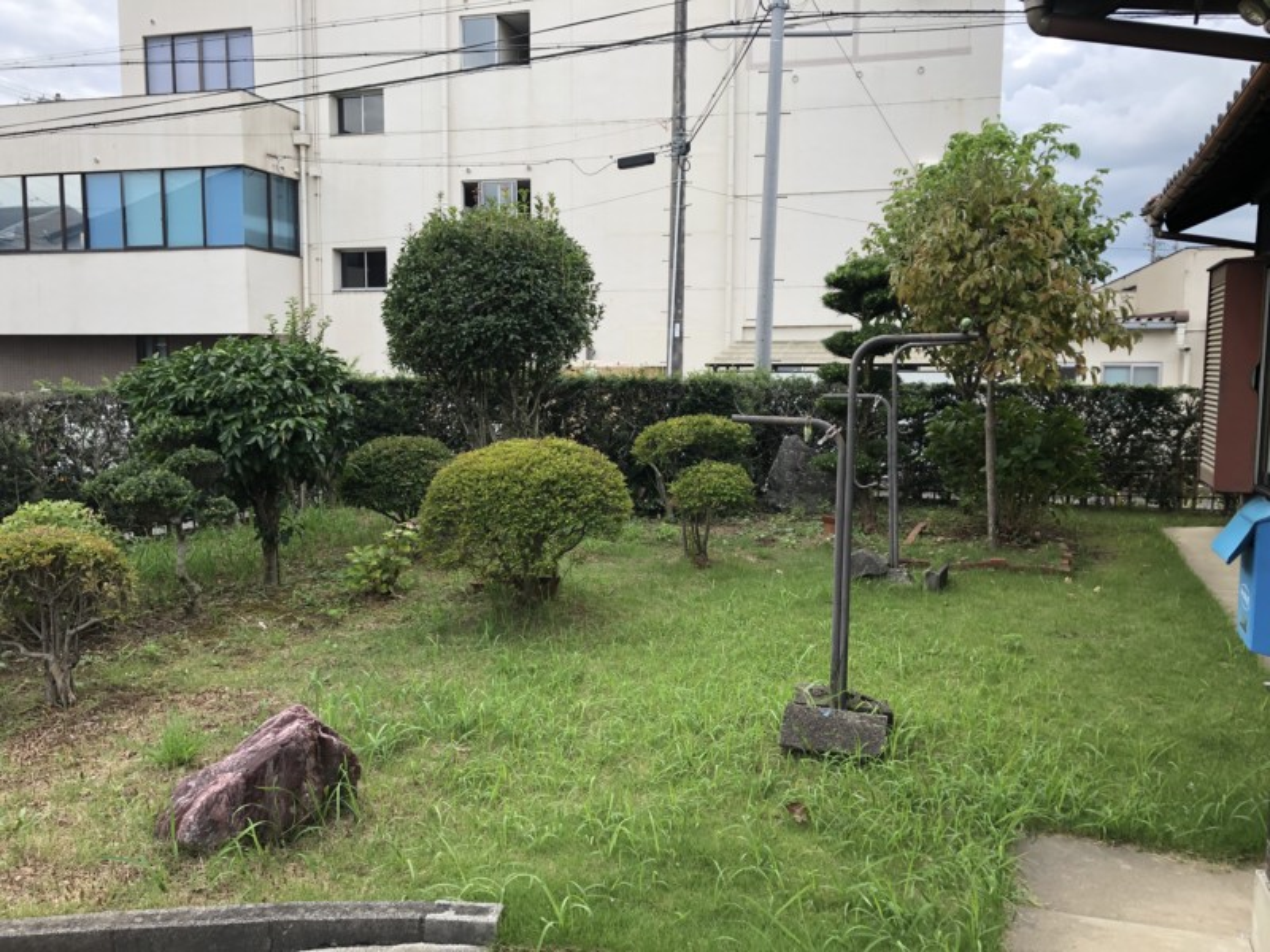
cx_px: 635
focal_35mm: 28
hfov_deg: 63.4
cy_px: 476
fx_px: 1027
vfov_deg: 49.7
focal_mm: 3.99
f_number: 1.8
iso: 20
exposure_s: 1/220
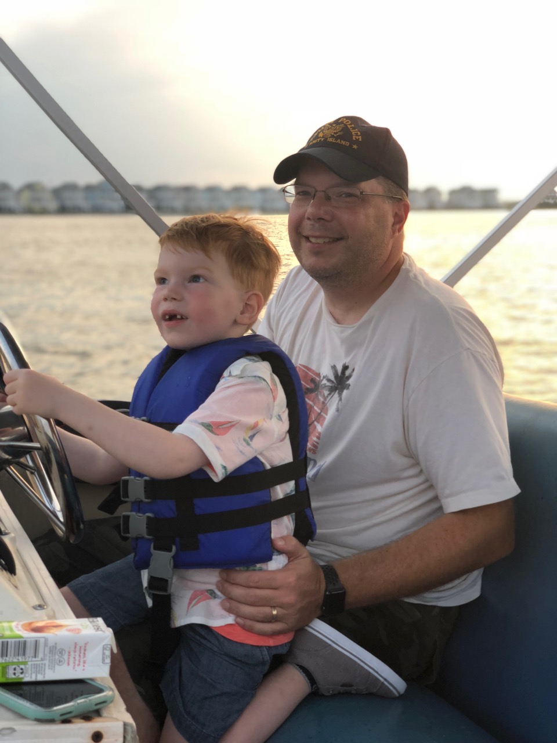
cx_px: 278
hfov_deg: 28.0
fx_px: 1116
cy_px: 372
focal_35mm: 52
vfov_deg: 36.8
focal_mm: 6
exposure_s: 1/60
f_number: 2.4
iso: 20
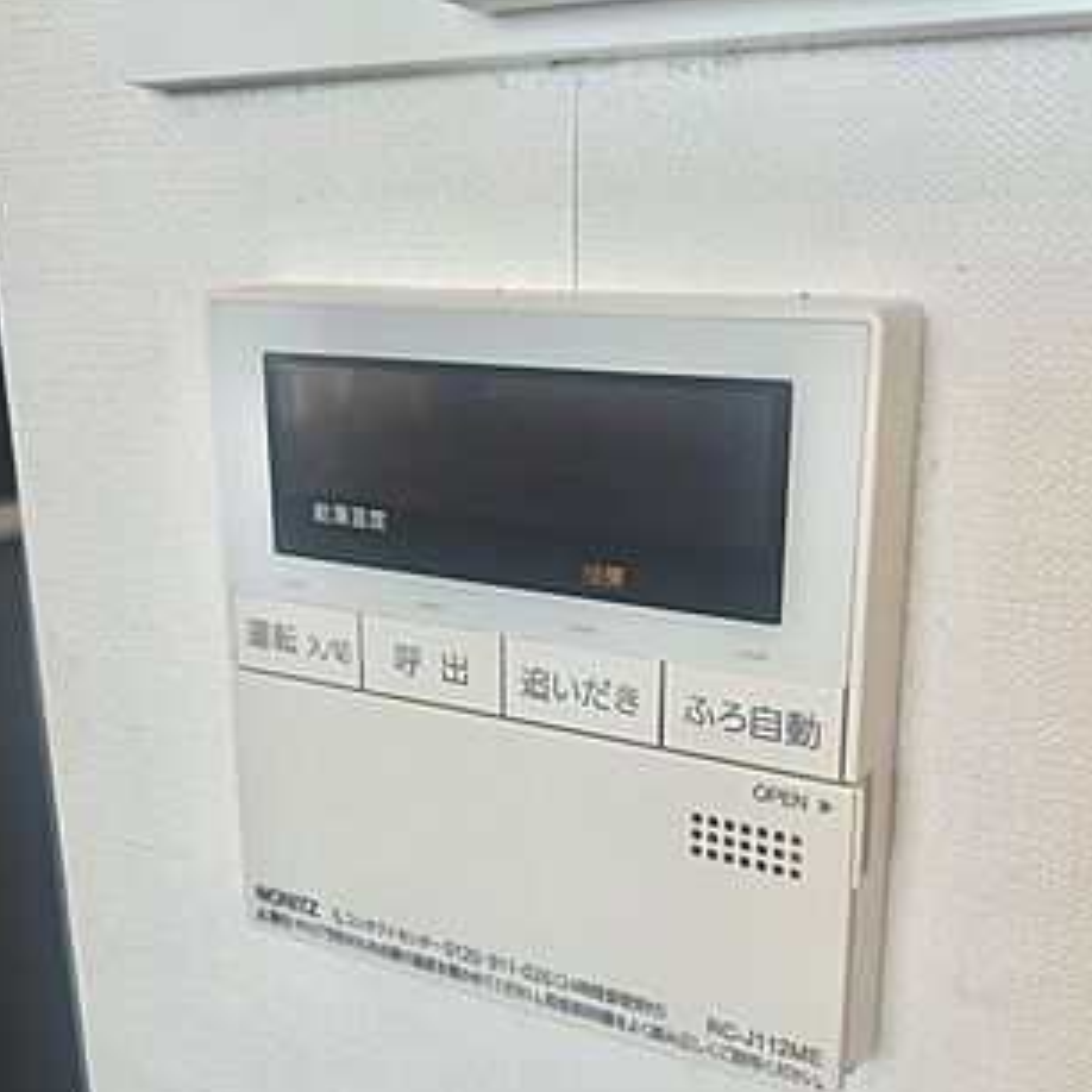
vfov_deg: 46.0
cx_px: 625
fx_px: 1285
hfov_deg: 45.9
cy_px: 603
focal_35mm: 36
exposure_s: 1/307
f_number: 1.5
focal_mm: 5.7
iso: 50
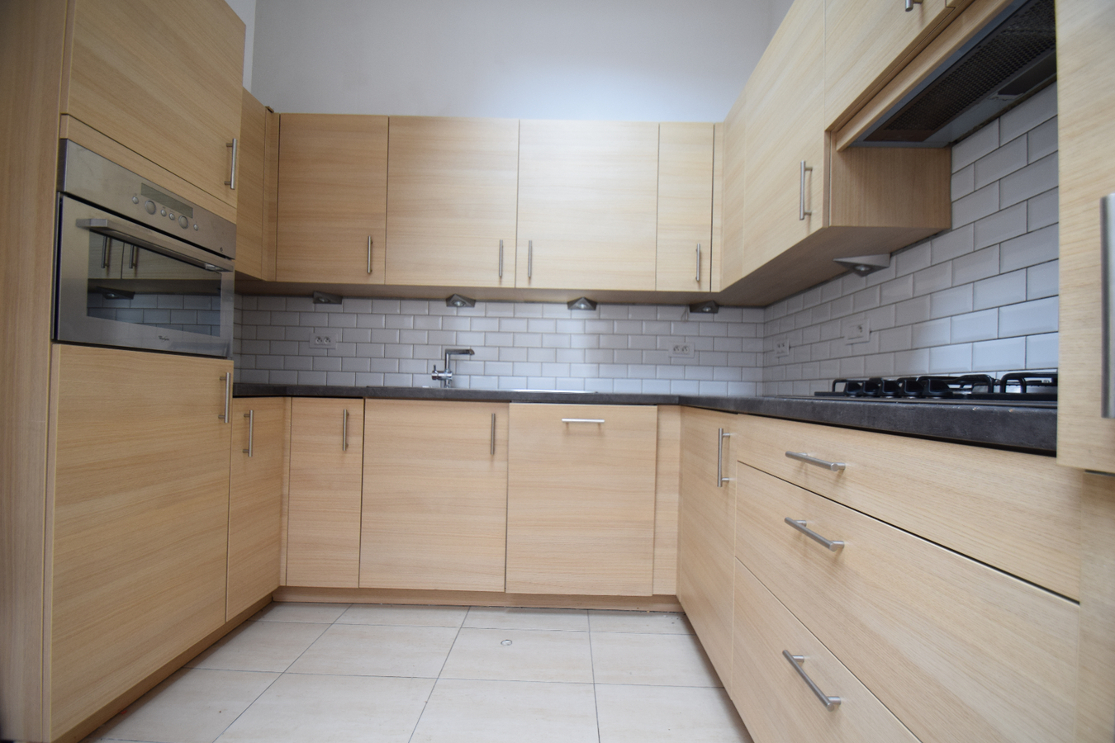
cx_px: 558
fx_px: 465
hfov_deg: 100.4
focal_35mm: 15
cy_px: 372
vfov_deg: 77.3
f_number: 4.5
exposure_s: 1/80
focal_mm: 10
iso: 400
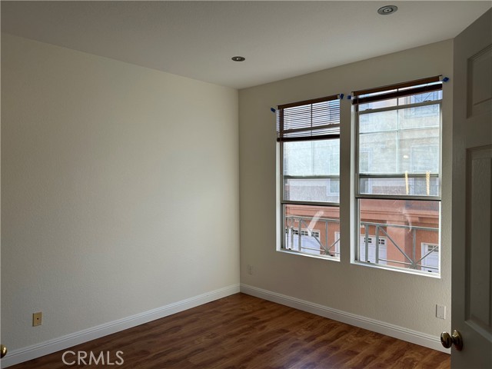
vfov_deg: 53.1
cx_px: 246
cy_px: 184
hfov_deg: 67.3
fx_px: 370
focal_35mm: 26
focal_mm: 5.7
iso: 50
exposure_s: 1/488
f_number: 1.5
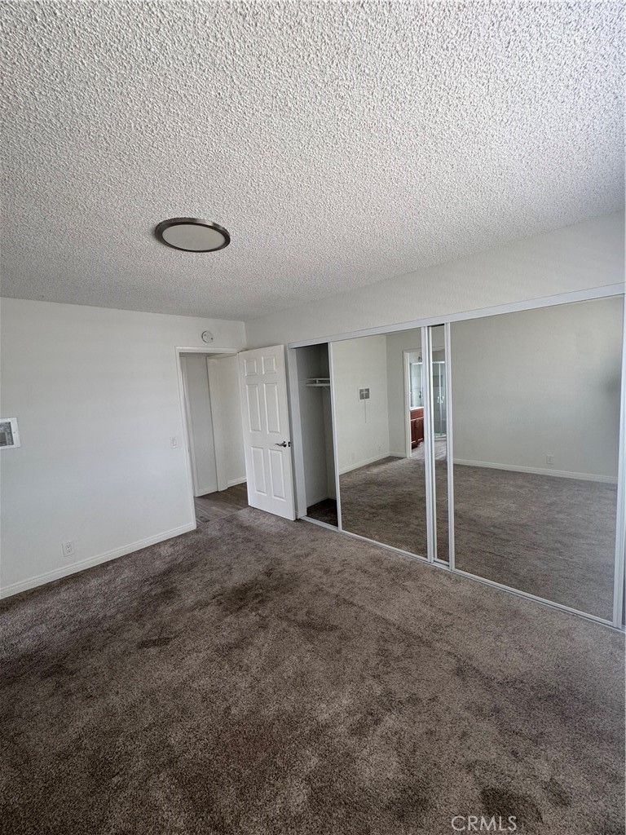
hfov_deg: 85.7
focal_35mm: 14
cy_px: 418
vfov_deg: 102.1
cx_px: 313
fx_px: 338
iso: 160
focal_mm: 2.22
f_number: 2.2
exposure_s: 1/99
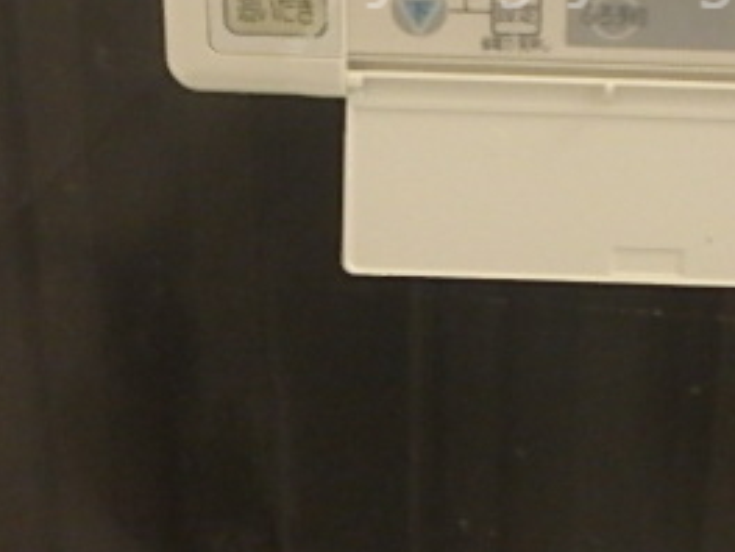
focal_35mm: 51
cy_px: -25
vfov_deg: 26.7
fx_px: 1083
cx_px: 557
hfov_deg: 36.6
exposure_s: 1/15
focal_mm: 3.7
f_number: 3.5
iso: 800
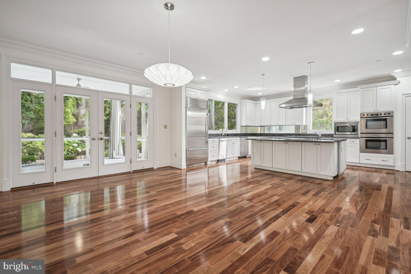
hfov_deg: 96.7
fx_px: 183
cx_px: 206
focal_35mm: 16
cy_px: 137
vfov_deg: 73.7
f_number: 8
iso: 400
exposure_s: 1/6
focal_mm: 16
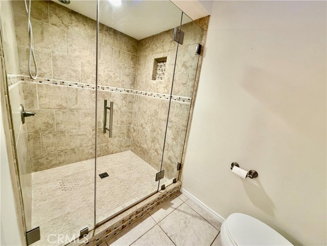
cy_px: 123
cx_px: 164
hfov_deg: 102.1
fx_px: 132
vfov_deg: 85.7
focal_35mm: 14
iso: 400
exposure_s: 1/60
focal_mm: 2.22
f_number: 2.2
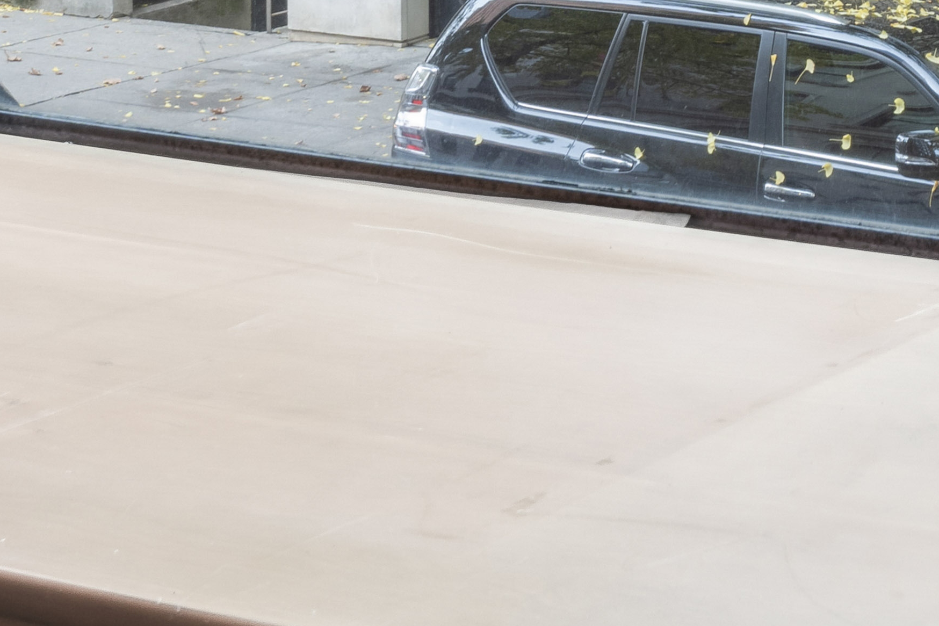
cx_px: 990
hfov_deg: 14.7
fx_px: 3573
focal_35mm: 137
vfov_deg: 9.4
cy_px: -639
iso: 200
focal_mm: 29
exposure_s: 1
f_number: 16
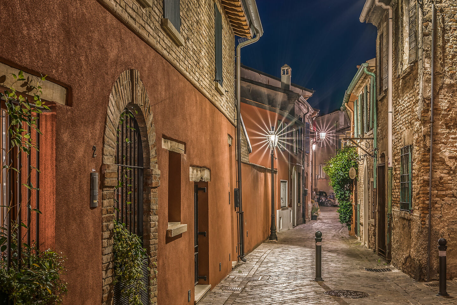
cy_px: 194
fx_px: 635
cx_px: 306
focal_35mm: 50
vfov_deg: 26.9
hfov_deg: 39.1
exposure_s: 30
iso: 100
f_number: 9
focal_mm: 30
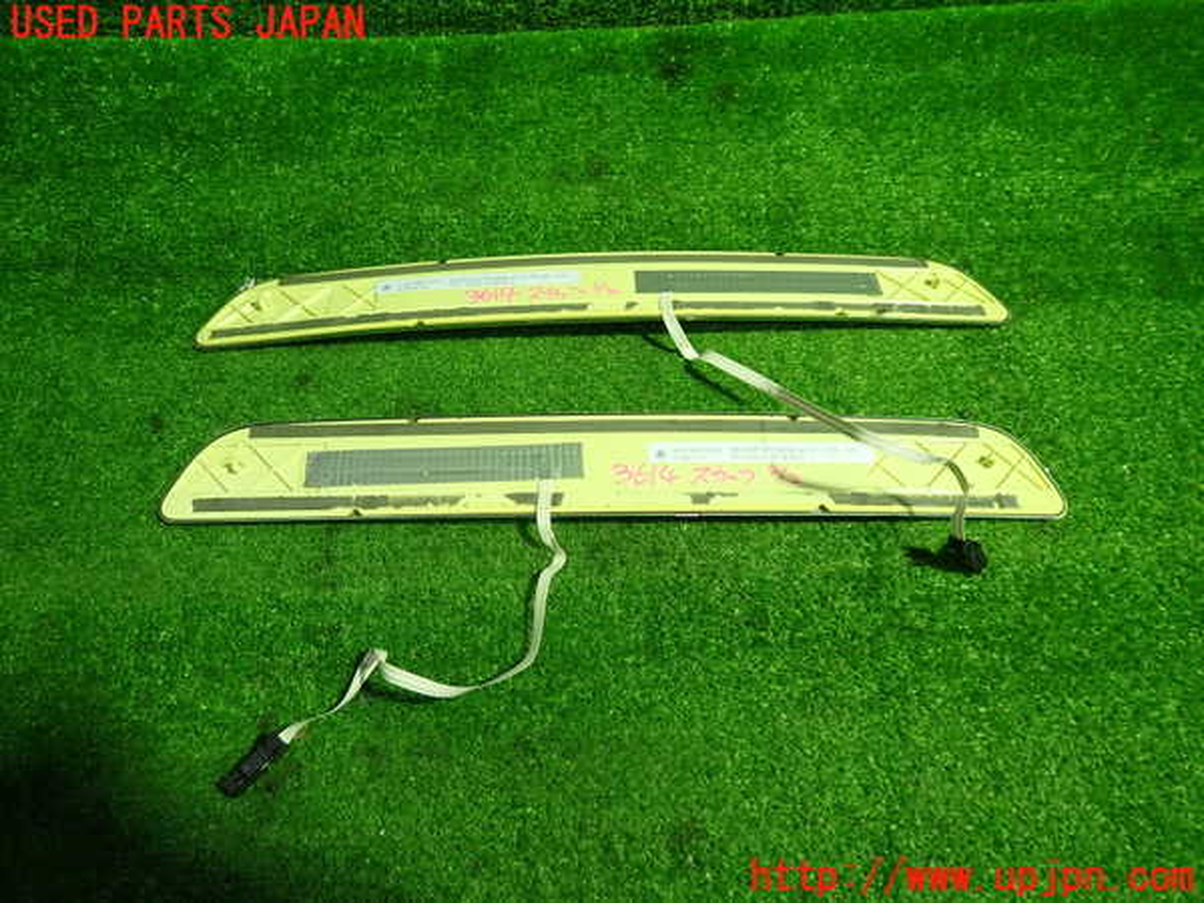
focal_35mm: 25
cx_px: 602
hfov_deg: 69.4
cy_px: 452
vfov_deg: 54.9
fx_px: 870
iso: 200
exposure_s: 1/40
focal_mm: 4.5
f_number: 2
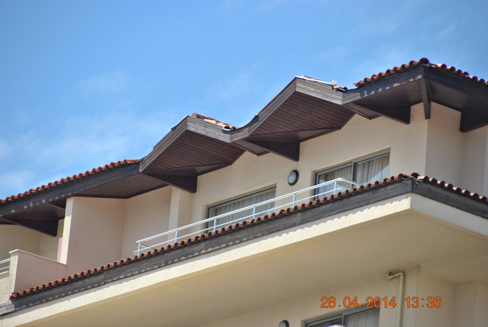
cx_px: 244
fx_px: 4072
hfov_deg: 6.9
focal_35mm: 300
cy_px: 164
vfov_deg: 4.6
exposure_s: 1/800
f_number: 5.6
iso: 200
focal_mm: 200
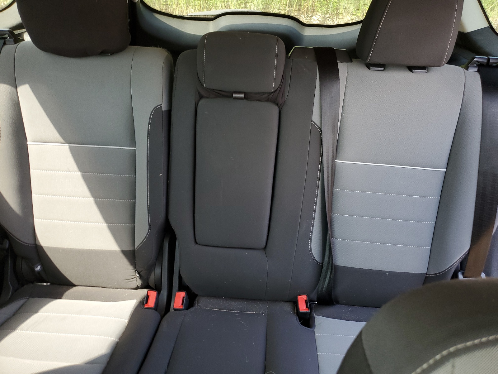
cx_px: 249
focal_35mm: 26
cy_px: 187
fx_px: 374
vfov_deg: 53.1
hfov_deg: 67.3
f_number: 1.5
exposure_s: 1/120
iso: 76
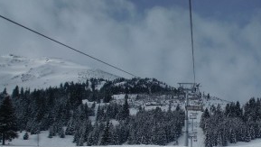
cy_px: 146
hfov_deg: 42.4
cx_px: 196
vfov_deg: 24.4
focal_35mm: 47
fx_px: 325
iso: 64
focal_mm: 4.65
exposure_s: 1/640
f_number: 7.8
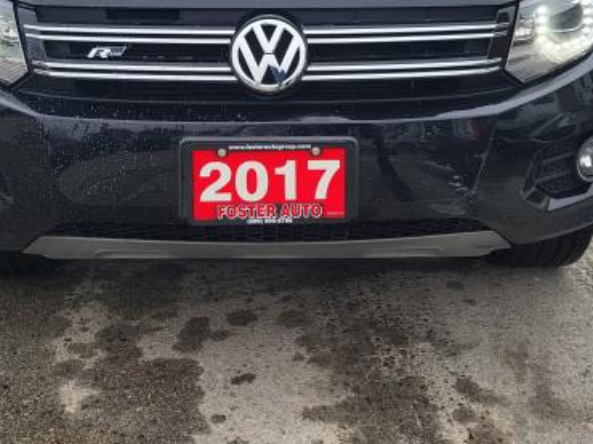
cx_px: 295
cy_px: 61
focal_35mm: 45
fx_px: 770
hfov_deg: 42.1
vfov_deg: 31.0
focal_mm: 5.4
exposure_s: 1/424
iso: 40
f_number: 1.8
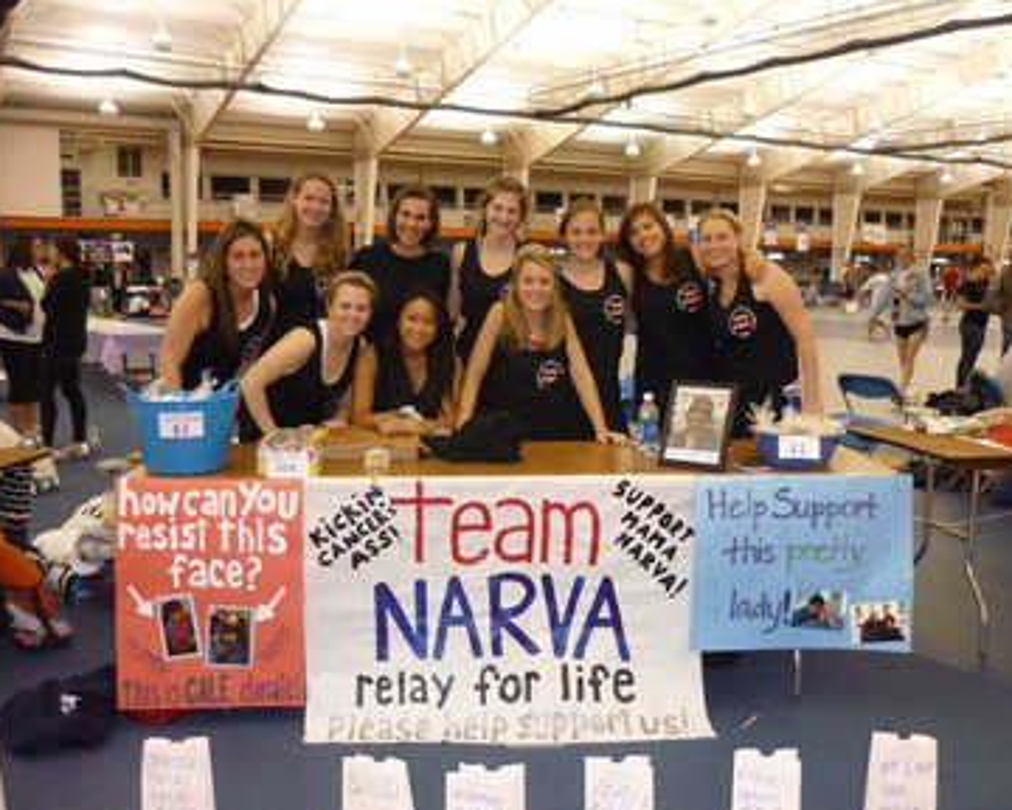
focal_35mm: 35
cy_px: 409
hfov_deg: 51.5
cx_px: 541
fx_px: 1048
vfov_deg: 42.2
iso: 200
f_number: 2.8
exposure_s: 1/30
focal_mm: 5.5
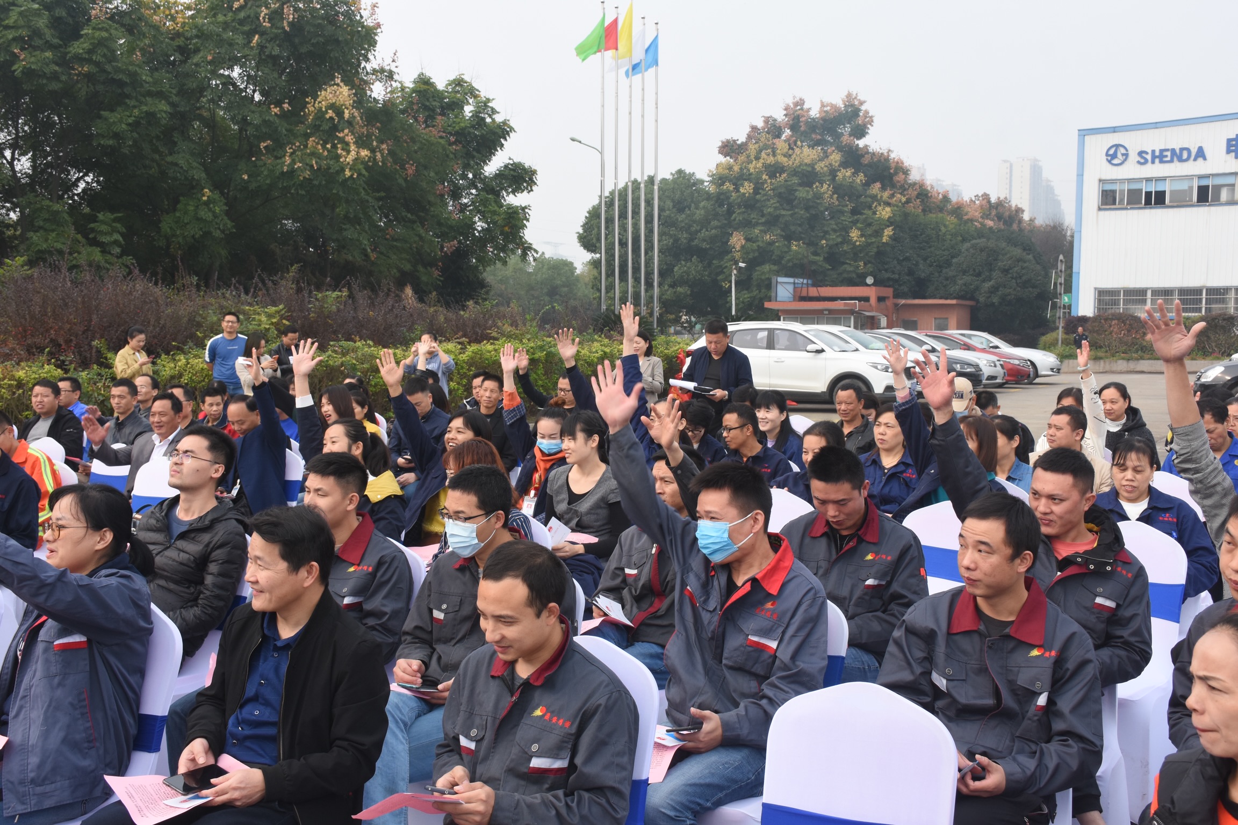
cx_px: 619
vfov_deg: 34.2
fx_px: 1341
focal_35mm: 39
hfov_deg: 49.6
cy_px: 412
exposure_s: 1/400
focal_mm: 26
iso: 400
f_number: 8
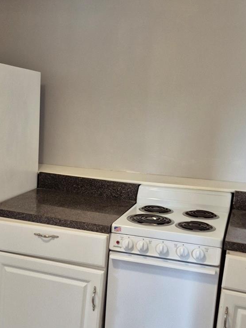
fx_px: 455
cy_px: 218
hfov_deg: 30.1
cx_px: 92
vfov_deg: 39.2
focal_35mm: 48
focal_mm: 5.4
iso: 400
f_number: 1.8
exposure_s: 1/120
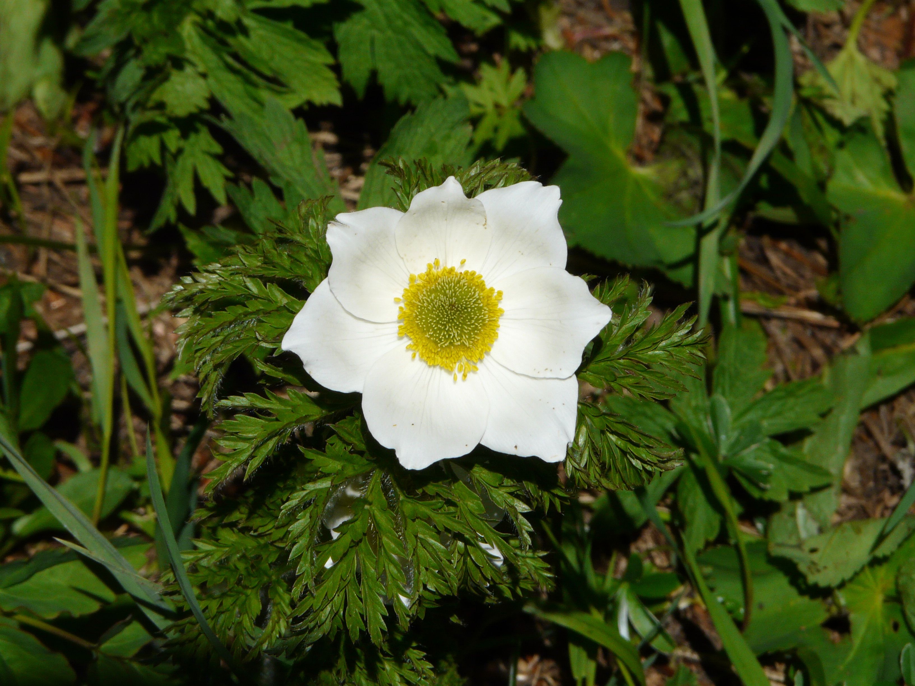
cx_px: 458
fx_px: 7401
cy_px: 343
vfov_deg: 5.3
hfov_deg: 7.1
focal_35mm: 280
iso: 100
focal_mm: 45.9
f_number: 8
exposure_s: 1/640
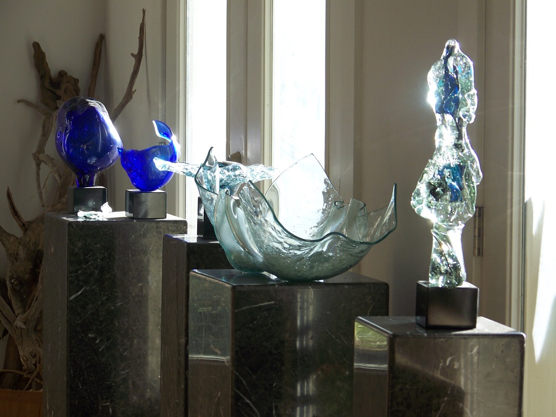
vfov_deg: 9.3
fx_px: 2570
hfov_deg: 12.3
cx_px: 278
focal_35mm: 160
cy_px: 208
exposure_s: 1/60
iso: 64
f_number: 3.6
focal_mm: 25.7
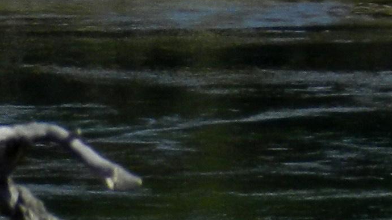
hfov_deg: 1.9
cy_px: -495
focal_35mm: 1111
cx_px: 662
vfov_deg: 1.1
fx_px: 11547
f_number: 5.4
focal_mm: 31.2
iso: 160
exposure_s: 1/800
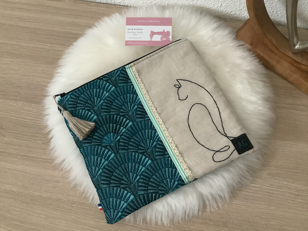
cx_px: 154
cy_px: 116
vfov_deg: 45.4
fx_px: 276
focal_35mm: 31
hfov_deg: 58.4
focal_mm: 3.3
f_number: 2.4
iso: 400
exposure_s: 1/33
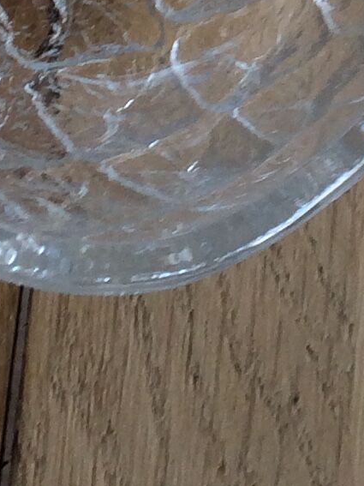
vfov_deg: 10.4
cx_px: 337
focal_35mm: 167
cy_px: -627
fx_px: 2342
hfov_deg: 8.8
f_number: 2.2
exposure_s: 1/100
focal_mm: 4.15
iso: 50
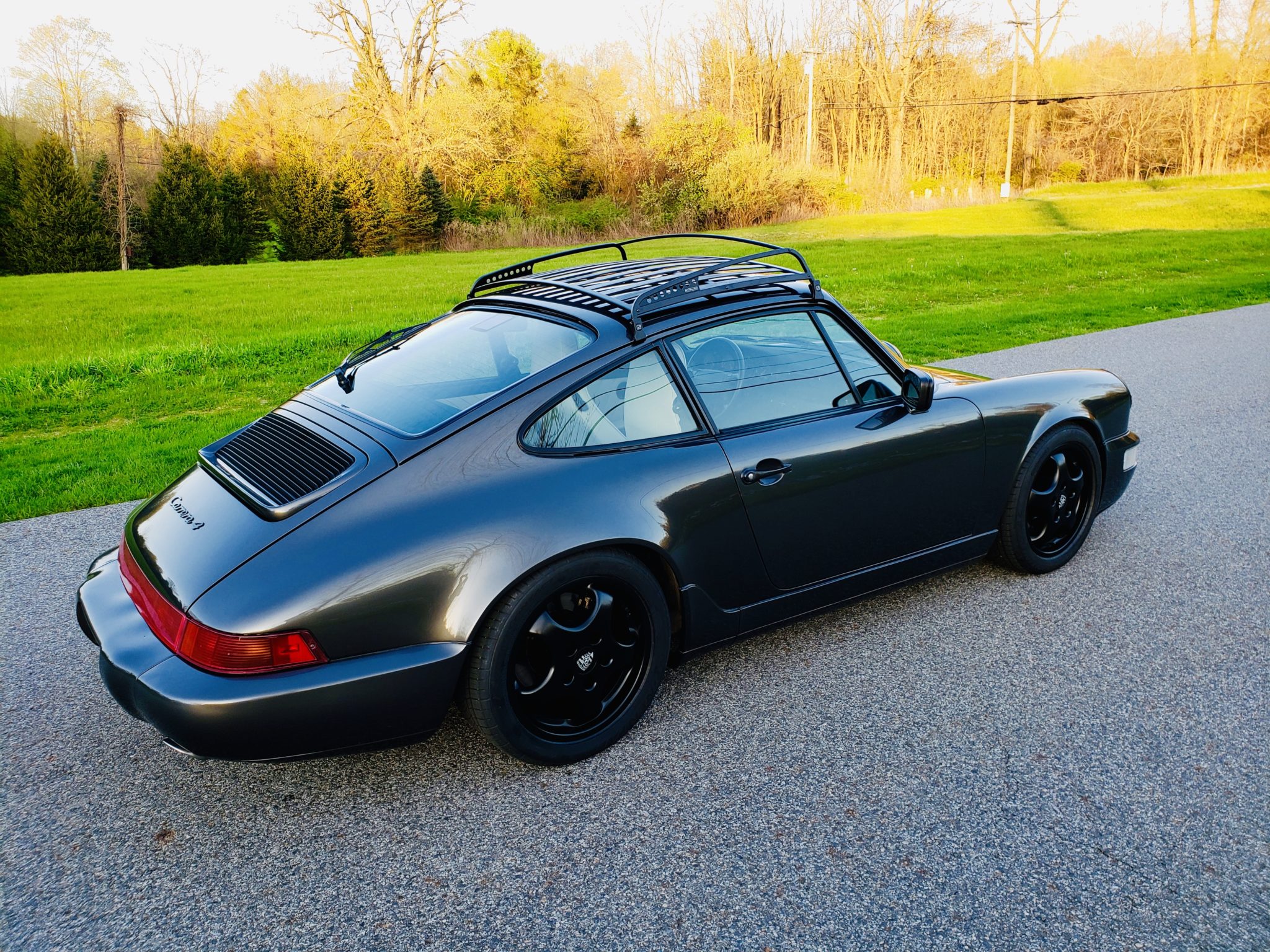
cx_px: 635
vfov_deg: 53.1
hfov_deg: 67.3
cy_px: 476
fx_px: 954
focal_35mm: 26
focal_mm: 4.3
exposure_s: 1/100
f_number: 2.4
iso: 64
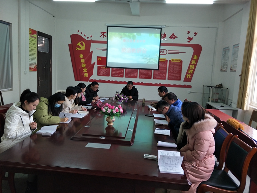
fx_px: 178
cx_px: 128
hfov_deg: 71.6
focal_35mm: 24
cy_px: 96
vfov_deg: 56.8
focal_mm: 4.1
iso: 117
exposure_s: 1/33
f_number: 1.7
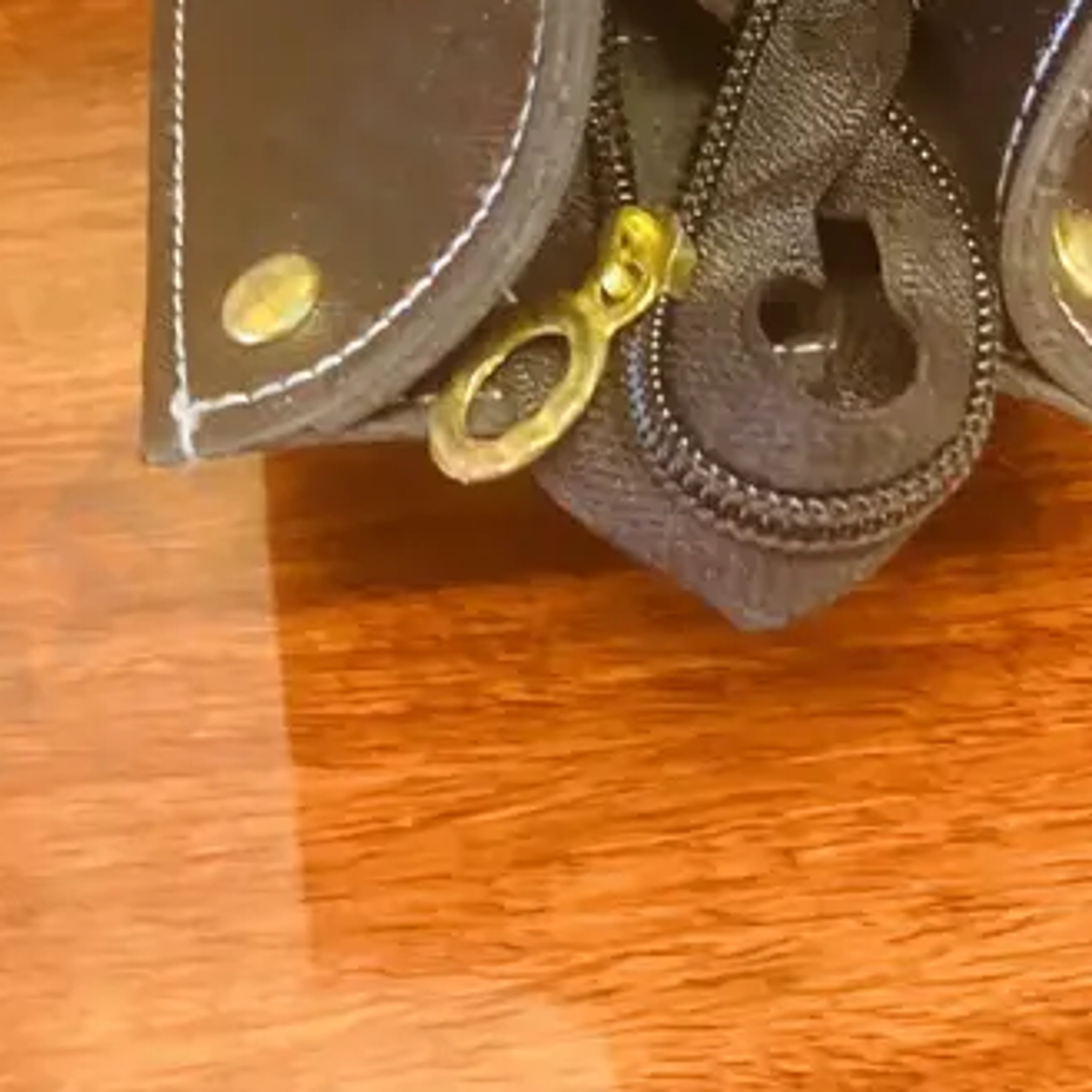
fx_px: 2748
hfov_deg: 22.4
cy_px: -269
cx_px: 704
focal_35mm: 77
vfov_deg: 20.8
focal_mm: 3.99
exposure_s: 1/25
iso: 320
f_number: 1.8
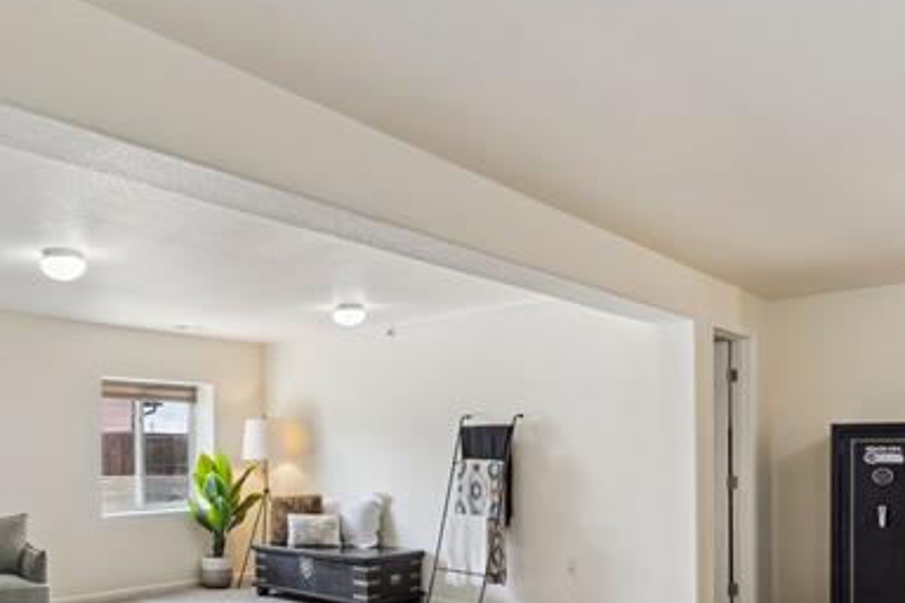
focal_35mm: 30
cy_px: 466
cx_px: 259
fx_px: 754
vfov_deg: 42.0
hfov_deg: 59.5
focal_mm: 18
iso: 400
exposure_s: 1/10
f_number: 8
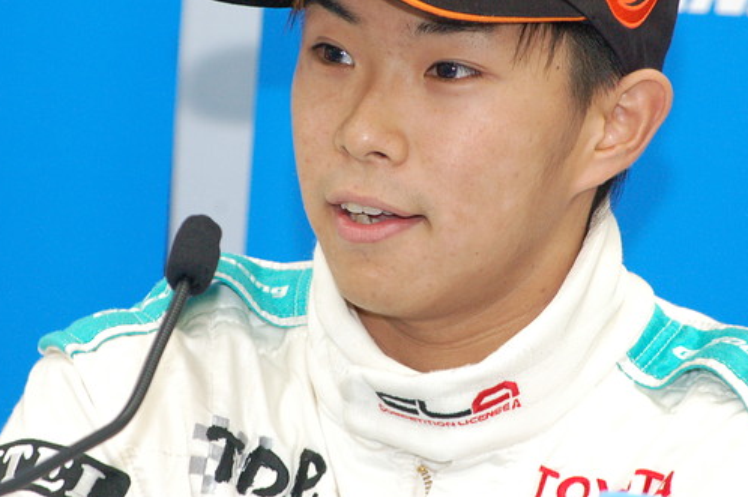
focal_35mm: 381
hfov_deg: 5.4
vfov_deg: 3.6
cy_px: 168
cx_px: 376
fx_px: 7903
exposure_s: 1/60
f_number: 8
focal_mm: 175
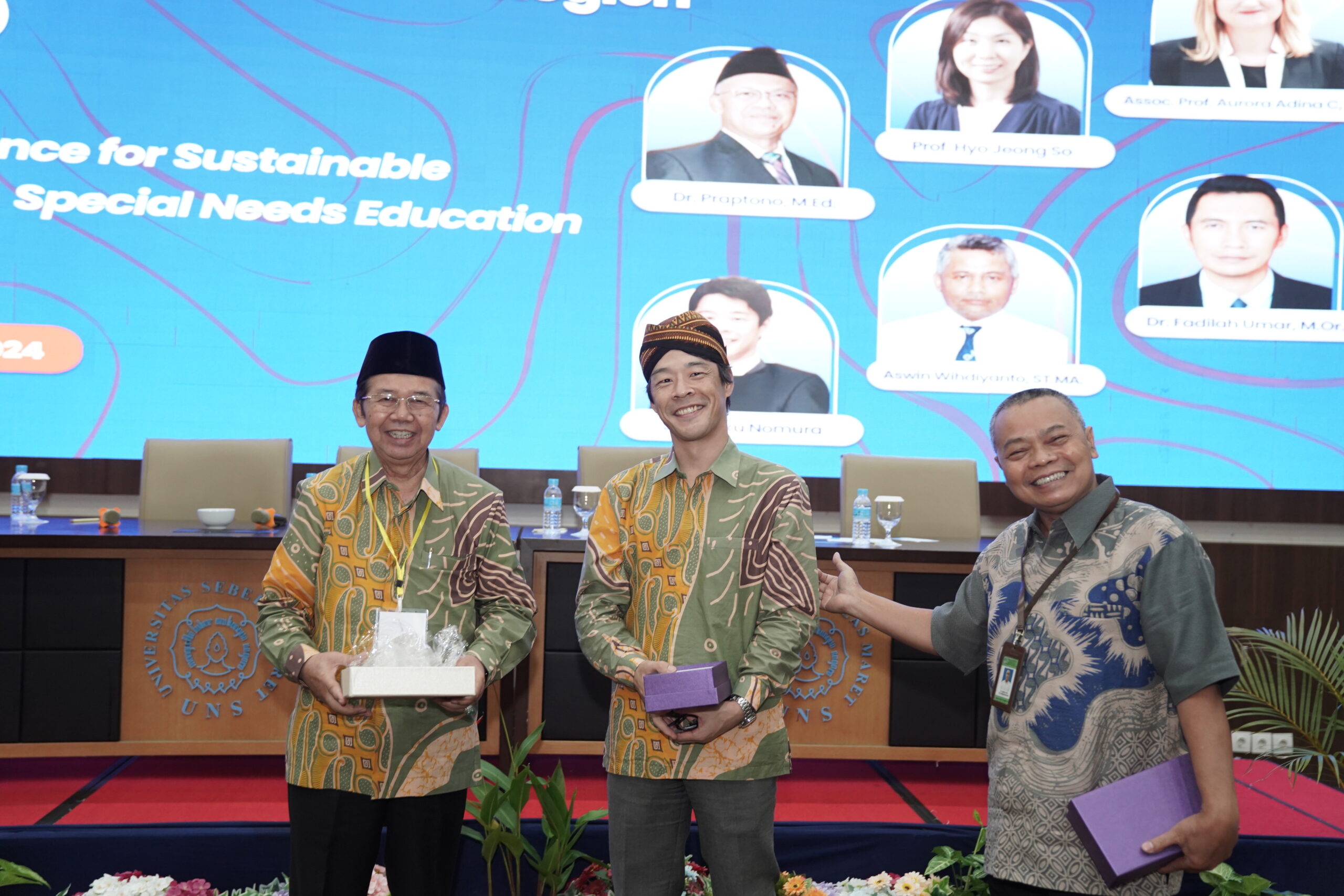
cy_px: 448
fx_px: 1493
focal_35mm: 40
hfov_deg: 48.5
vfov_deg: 33.4
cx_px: 672
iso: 2000
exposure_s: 1/100
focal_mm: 40
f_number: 2.8
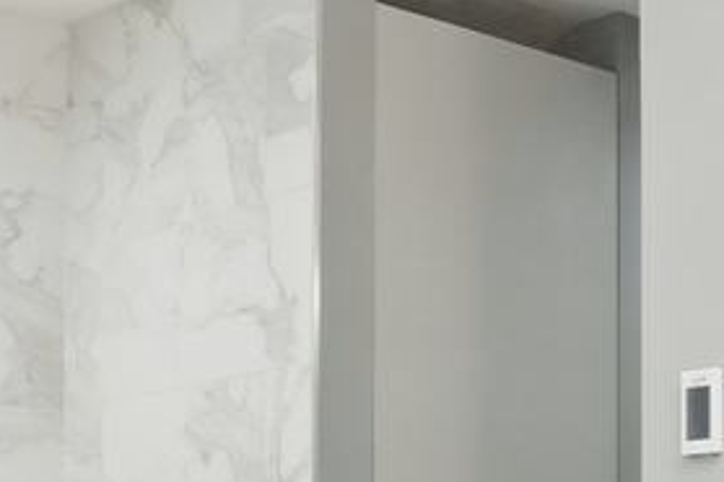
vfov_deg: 13.8
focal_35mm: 93
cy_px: 733
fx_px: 1870
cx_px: 1124
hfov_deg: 18.9
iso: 320
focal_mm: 16
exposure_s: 1/2.5
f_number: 8
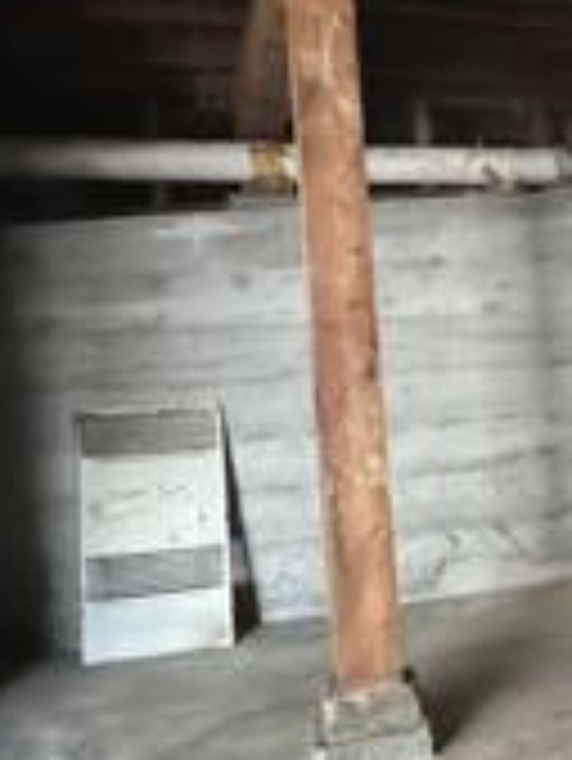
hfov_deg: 23.3
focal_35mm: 53
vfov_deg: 36.1
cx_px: 806
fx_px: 1166
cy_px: 387
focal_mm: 2.22
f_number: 2.2
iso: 1250
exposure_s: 1/40
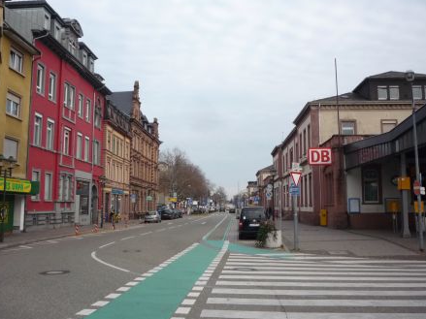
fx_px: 431
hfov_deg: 52.6
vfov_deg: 40.7
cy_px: 151
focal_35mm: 35
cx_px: 208
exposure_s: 1/200
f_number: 4
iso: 200
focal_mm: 5.2
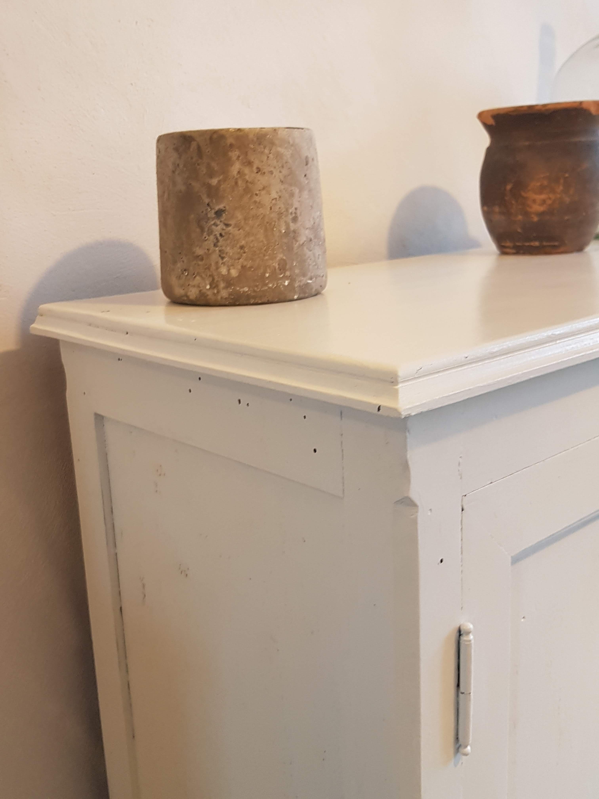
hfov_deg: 53.1
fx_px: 600
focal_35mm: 26
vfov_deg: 67.3
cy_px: 400
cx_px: 300
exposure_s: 1/25
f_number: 1.7
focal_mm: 4.2
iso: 160
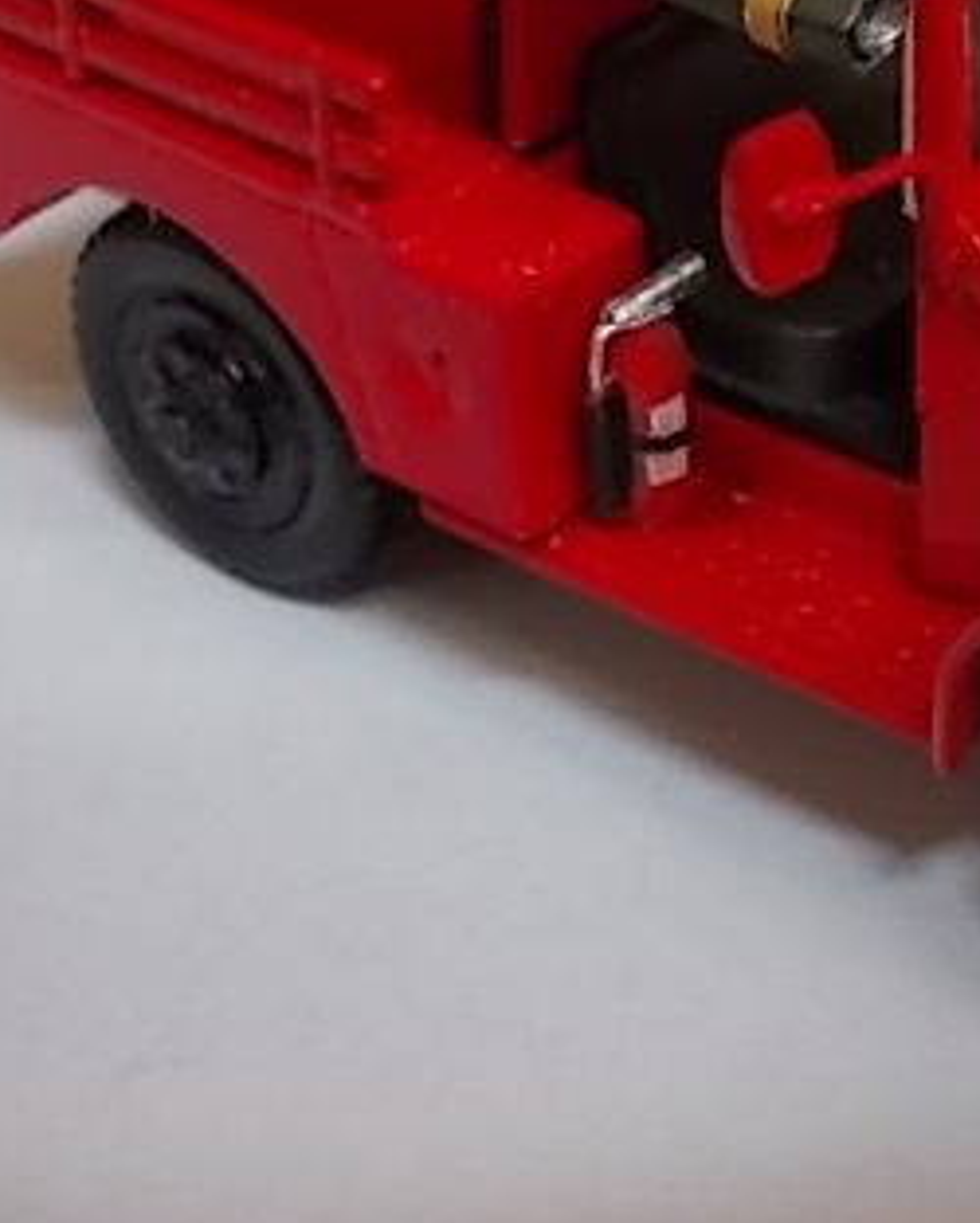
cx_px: 988
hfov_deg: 17.5
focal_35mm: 86
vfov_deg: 22.0
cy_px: 329
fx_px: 3115
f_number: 3.3
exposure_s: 1/4
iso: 200
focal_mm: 6.1
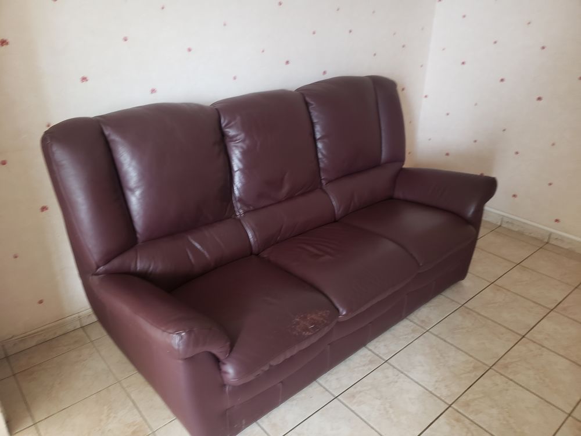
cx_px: 290
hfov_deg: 67.3
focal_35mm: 26
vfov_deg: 53.1
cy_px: 218
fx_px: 436
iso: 250
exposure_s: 1/13
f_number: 1.5
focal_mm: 4.3
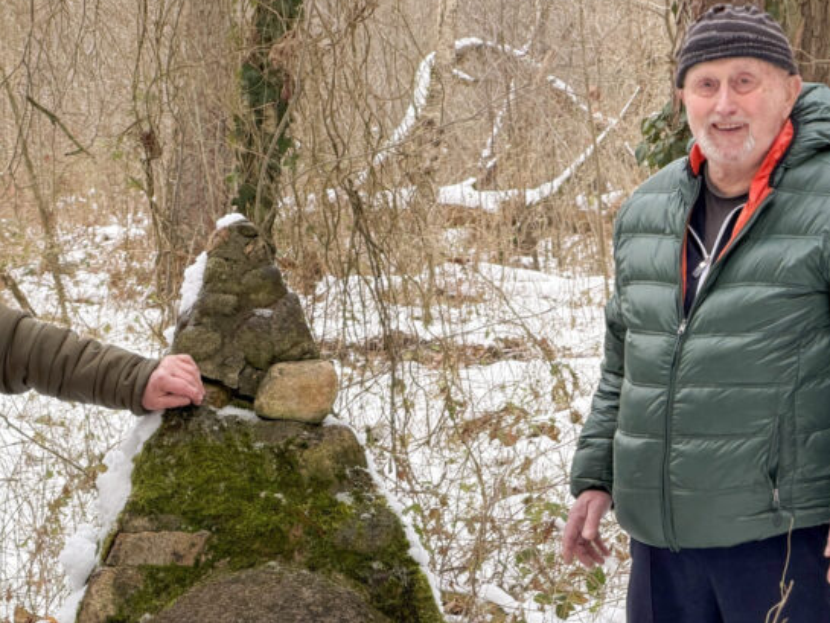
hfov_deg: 10.5
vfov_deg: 7.9
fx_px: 4509
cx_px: 280
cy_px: 526
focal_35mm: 188
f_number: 2.8
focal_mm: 16.89
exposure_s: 1/121
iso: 64
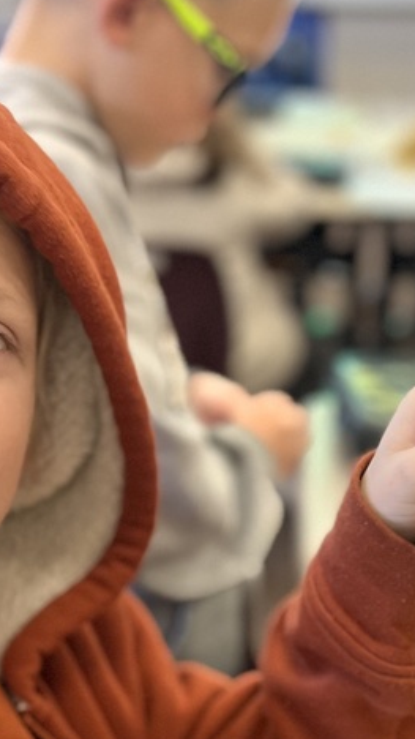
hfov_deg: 19.4
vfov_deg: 32.3
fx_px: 1214
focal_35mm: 62
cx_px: 268
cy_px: 658
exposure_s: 1/59
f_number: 1.5
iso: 500
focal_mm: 5.7
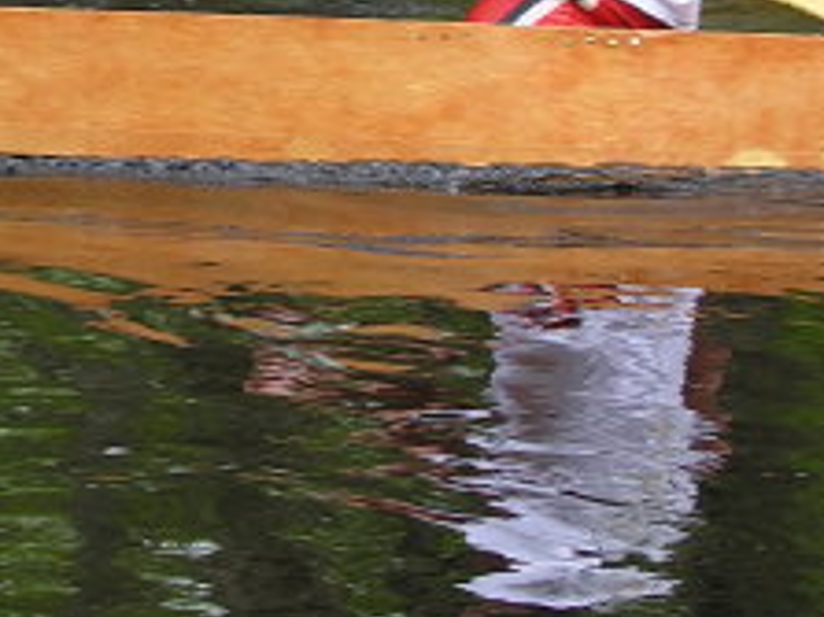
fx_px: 5068
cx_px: 22
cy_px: 233
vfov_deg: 7.0
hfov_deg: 9.2
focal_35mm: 213
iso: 50
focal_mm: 13.8
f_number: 3.1
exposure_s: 1/125
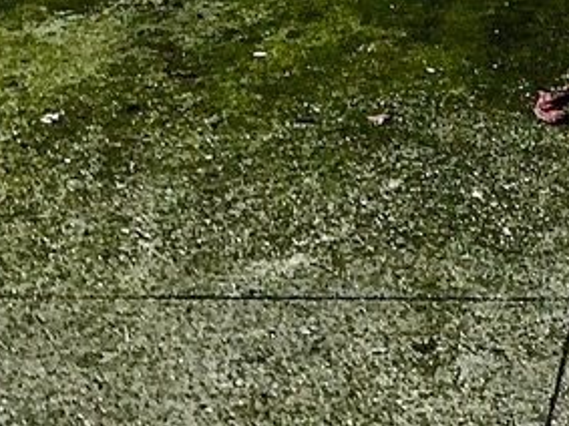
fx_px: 4239
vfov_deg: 5.6
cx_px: 1130
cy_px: -502
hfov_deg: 7.4
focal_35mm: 258
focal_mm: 6.6
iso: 25
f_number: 2.8
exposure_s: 1/60
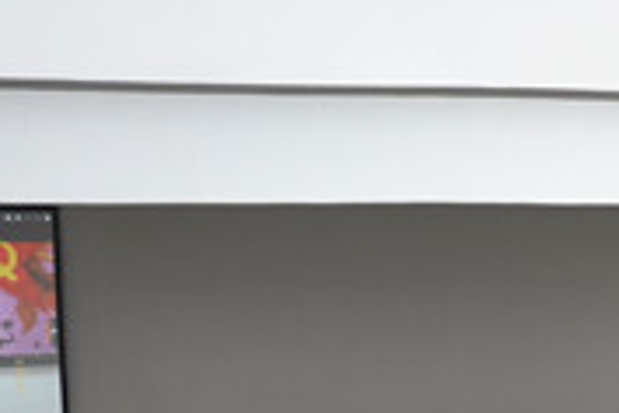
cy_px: 472
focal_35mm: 107
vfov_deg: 12.6
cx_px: 955
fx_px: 1834
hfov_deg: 17.1
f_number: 3.8
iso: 200
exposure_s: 1/25
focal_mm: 21
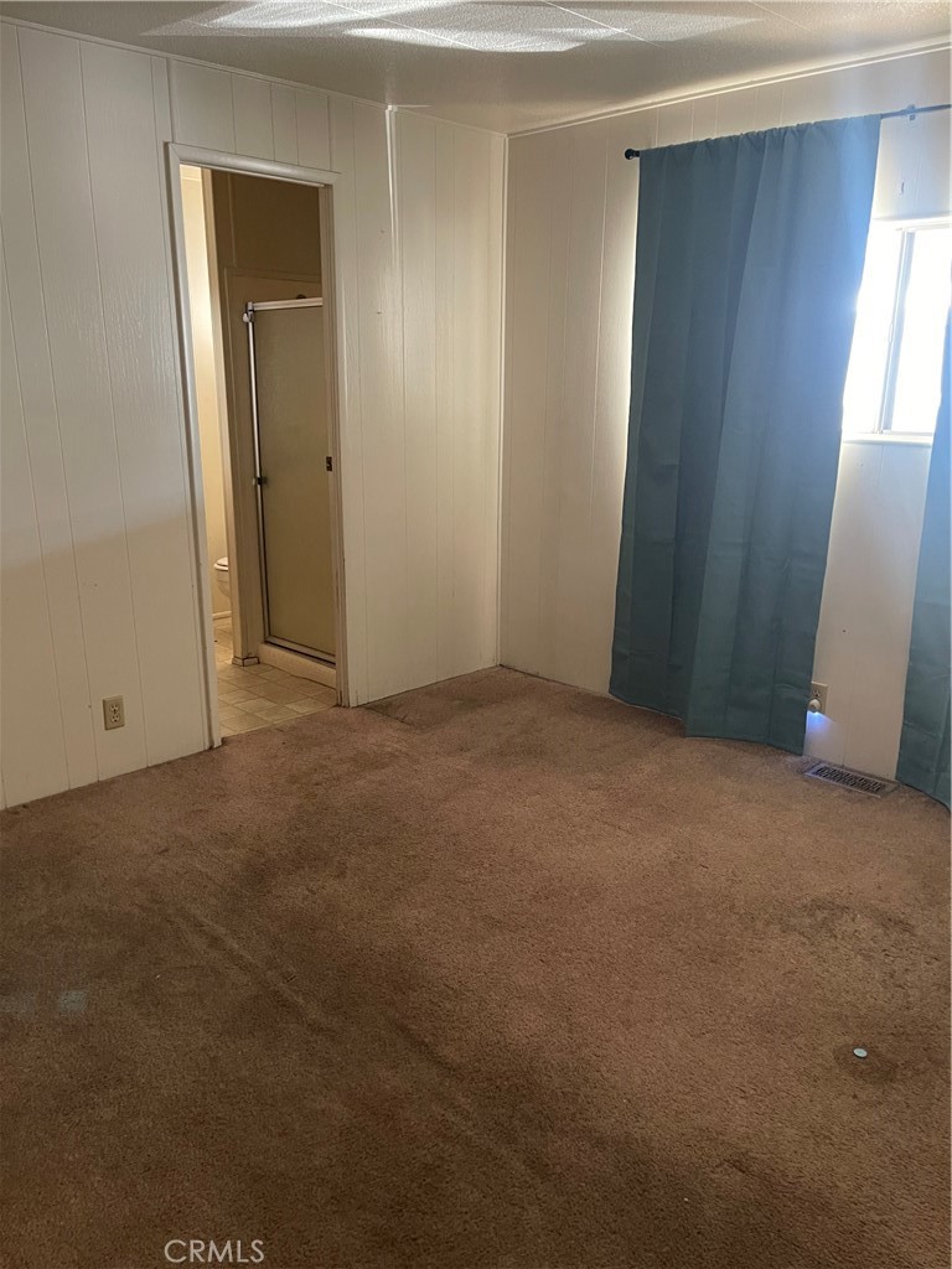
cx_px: 476
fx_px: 917
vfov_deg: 69.4
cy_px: 634
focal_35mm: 25
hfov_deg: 54.9
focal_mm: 5.1
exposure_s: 1/40
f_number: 1.6
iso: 500
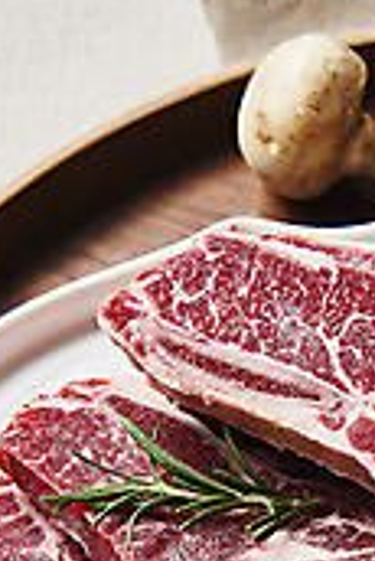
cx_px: 285
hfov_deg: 9.5
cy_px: 457
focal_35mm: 144
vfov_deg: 14.2
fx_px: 2245
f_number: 14
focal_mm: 62
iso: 100
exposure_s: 1/125
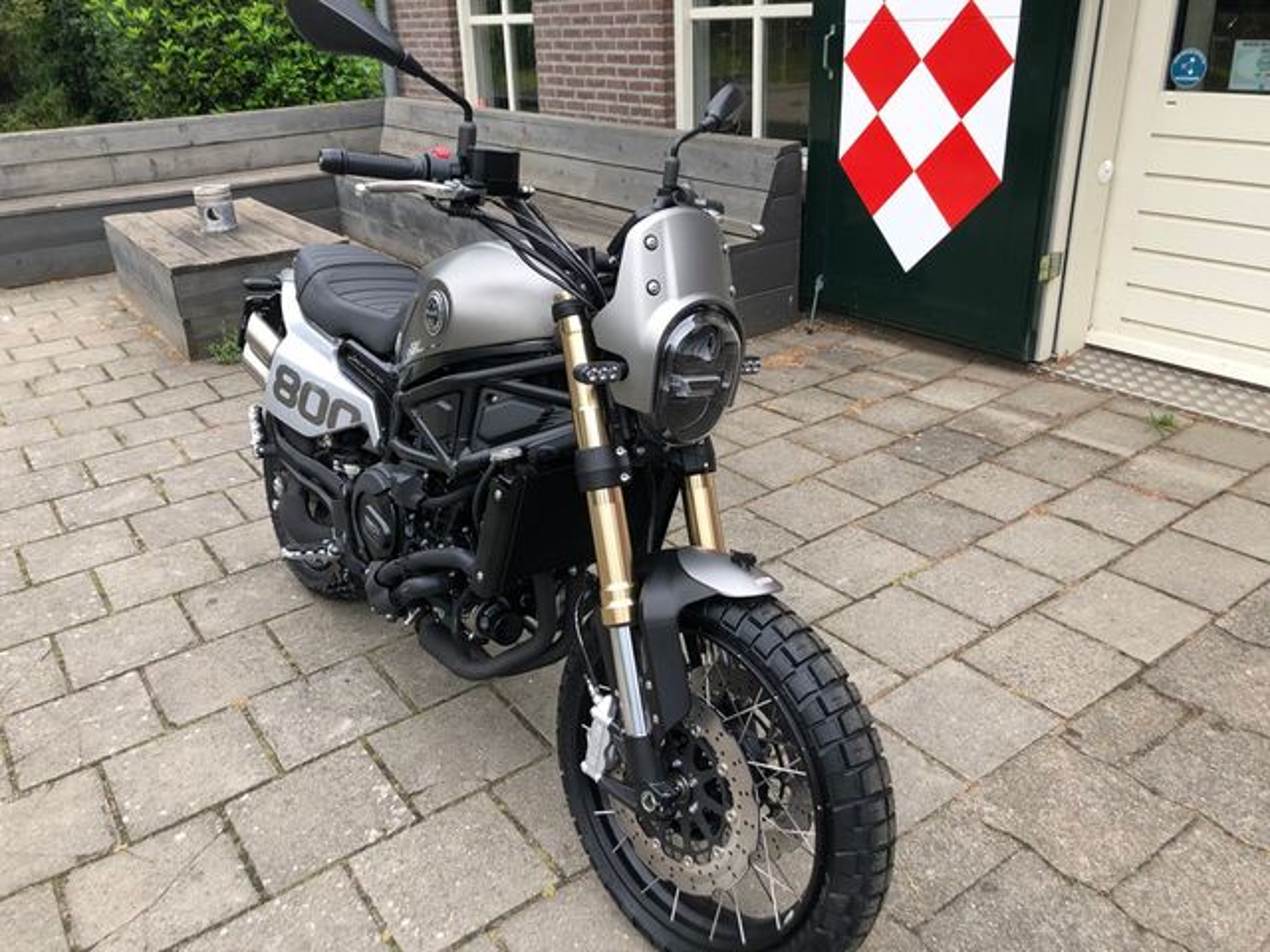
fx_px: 1027
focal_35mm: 28
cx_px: 635
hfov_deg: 63.4
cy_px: 476
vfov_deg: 49.7
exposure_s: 1/223
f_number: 1.8
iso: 20
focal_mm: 3.99
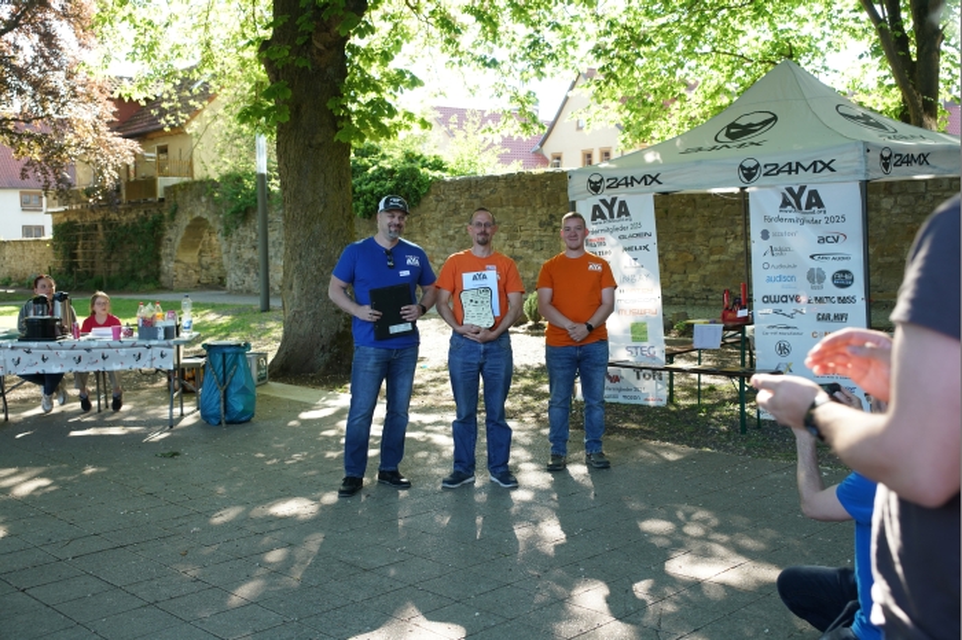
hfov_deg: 54.5
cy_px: 320
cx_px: 481
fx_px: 935
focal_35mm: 35
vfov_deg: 37.8
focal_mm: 35
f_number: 4.5
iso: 500
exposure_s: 1/250
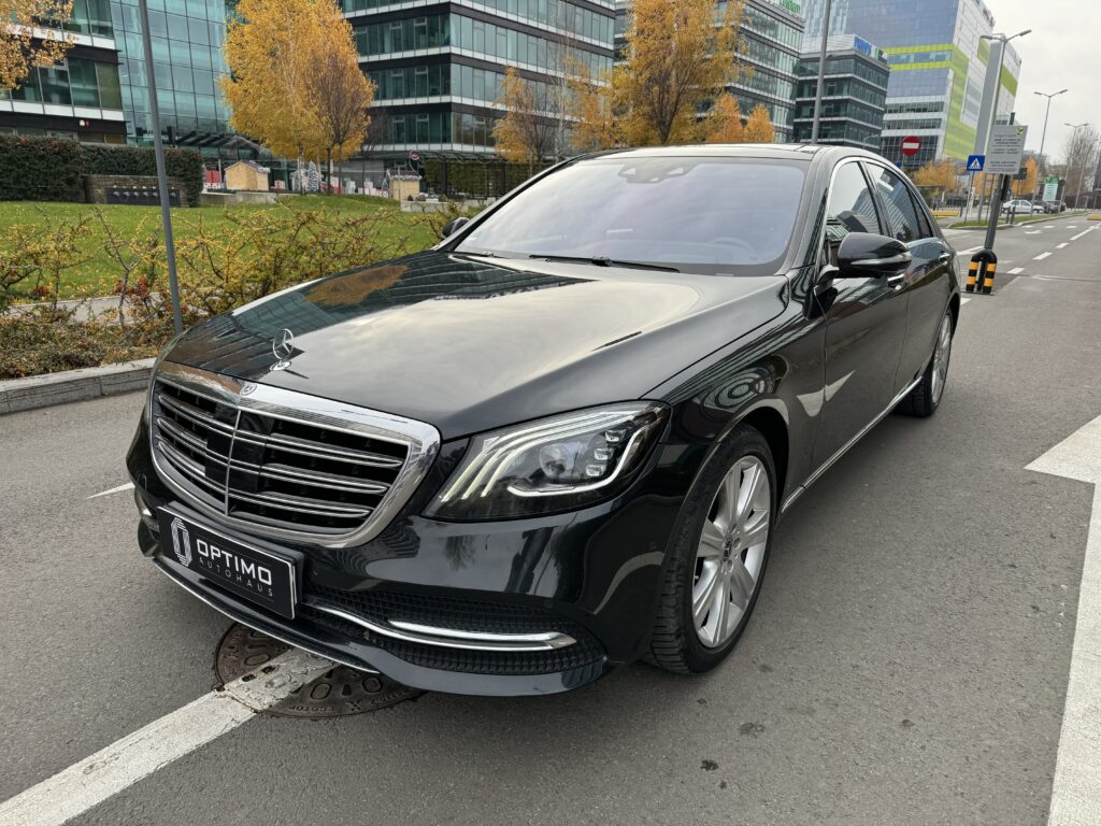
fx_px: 763
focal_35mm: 24
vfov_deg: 56.8
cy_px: 413
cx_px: 550
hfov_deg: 71.6
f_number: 1.78
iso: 80
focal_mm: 6.86
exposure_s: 1/1076
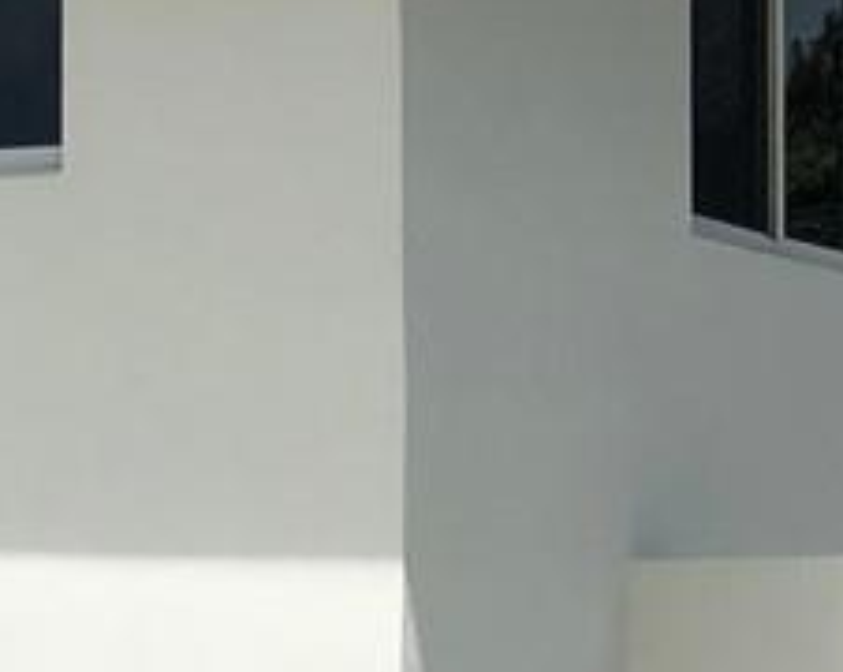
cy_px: 343
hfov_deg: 5.4
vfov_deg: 4.3
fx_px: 8966
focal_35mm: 360
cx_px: 104
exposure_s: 1/1621
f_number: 2.4
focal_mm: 6
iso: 16
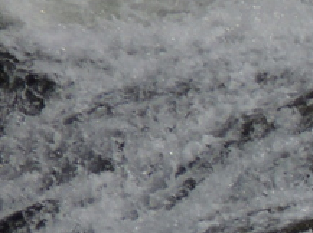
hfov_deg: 0.4
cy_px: 643
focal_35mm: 5317
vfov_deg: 0.3
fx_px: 47997
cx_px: 839
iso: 100
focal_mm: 160.5
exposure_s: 1/1600
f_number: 5.5
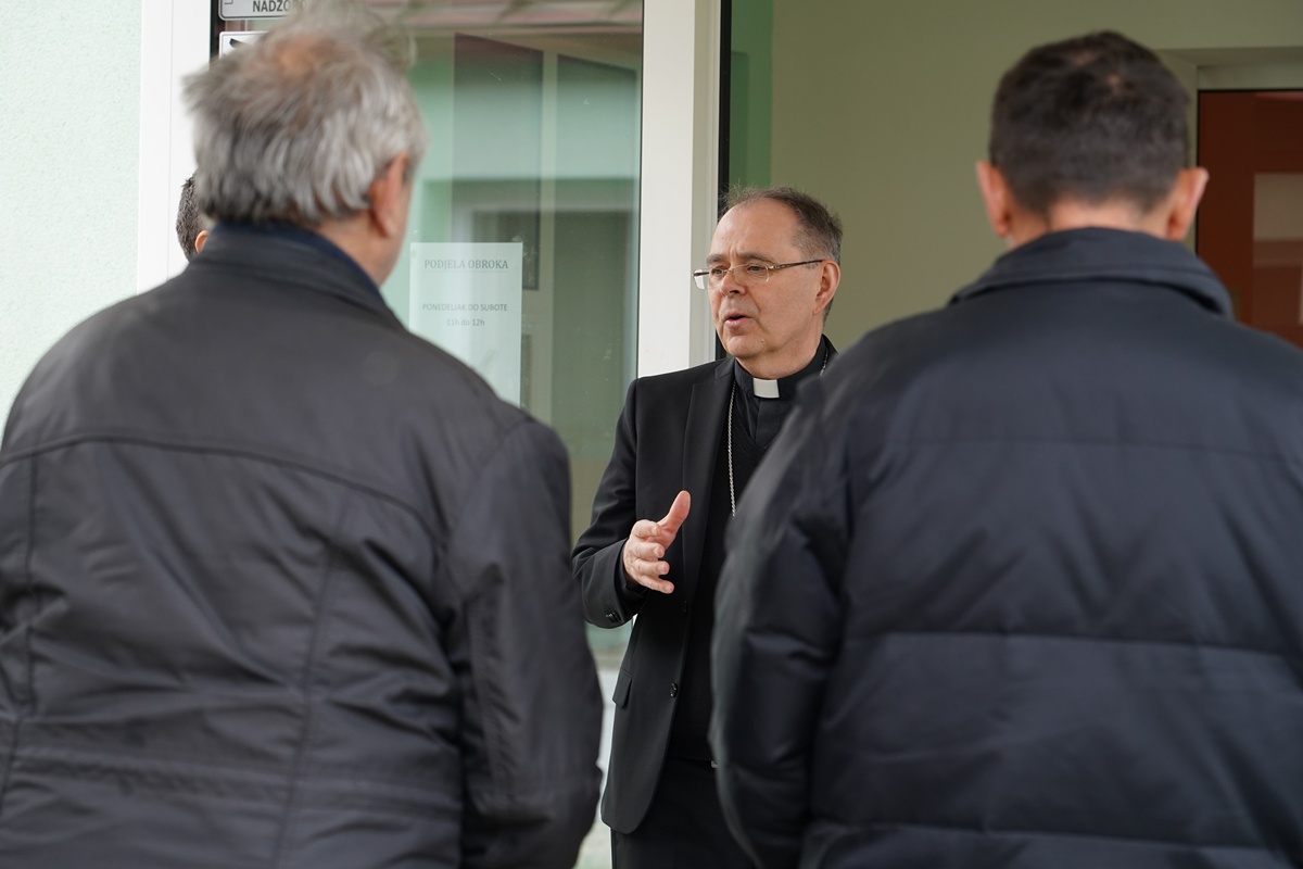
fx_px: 3800
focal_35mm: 105
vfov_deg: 13.0
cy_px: 434
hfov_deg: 19.5
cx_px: 652
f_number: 5.6
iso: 1000
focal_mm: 105
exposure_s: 1/400
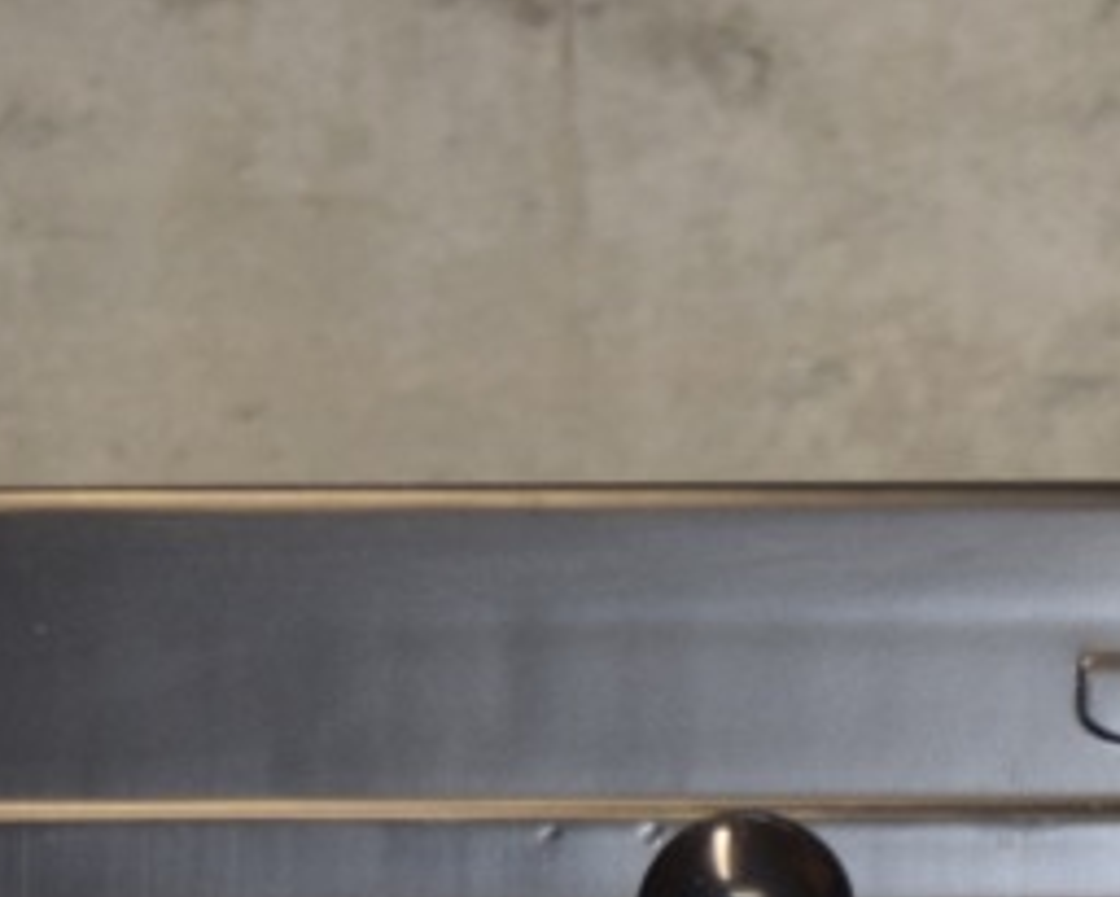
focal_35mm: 220
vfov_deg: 7.0
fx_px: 7295
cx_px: 1645
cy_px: 1240
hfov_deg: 8.6
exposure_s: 1/80
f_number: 5
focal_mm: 40
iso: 800
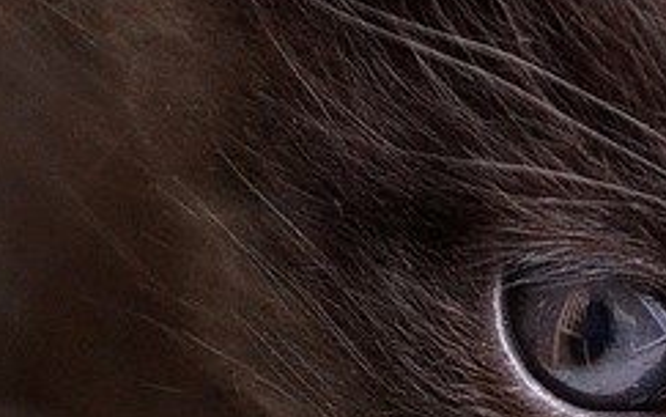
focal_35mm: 837
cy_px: 277
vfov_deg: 1.6
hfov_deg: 2.5
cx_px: 861
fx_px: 15196
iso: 1600
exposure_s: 1/250
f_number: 6
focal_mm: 130
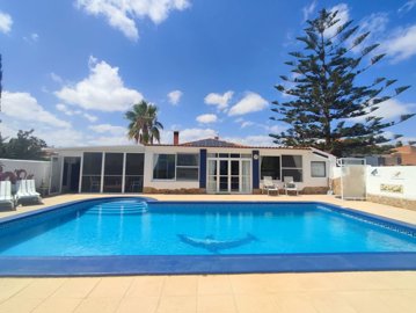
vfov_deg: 78.2
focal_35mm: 16
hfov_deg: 94.4
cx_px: 208
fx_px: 192
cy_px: 156
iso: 50
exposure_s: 1/1882
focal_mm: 1.65
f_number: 2.2
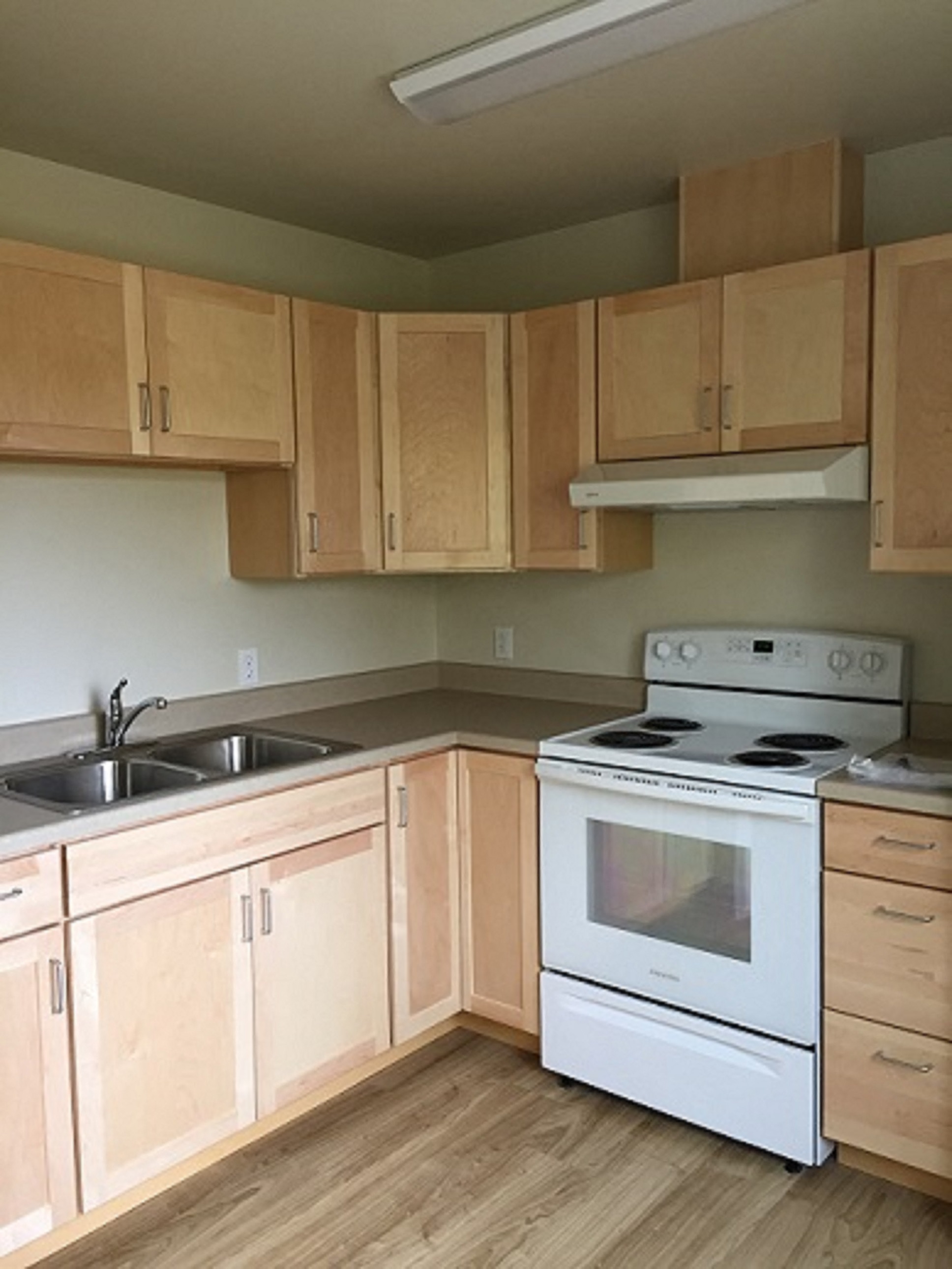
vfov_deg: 61.7
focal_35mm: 29
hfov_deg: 48.2
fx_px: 1063
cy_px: 634
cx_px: 476
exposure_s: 1/30
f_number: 2.2
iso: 64
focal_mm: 4.15
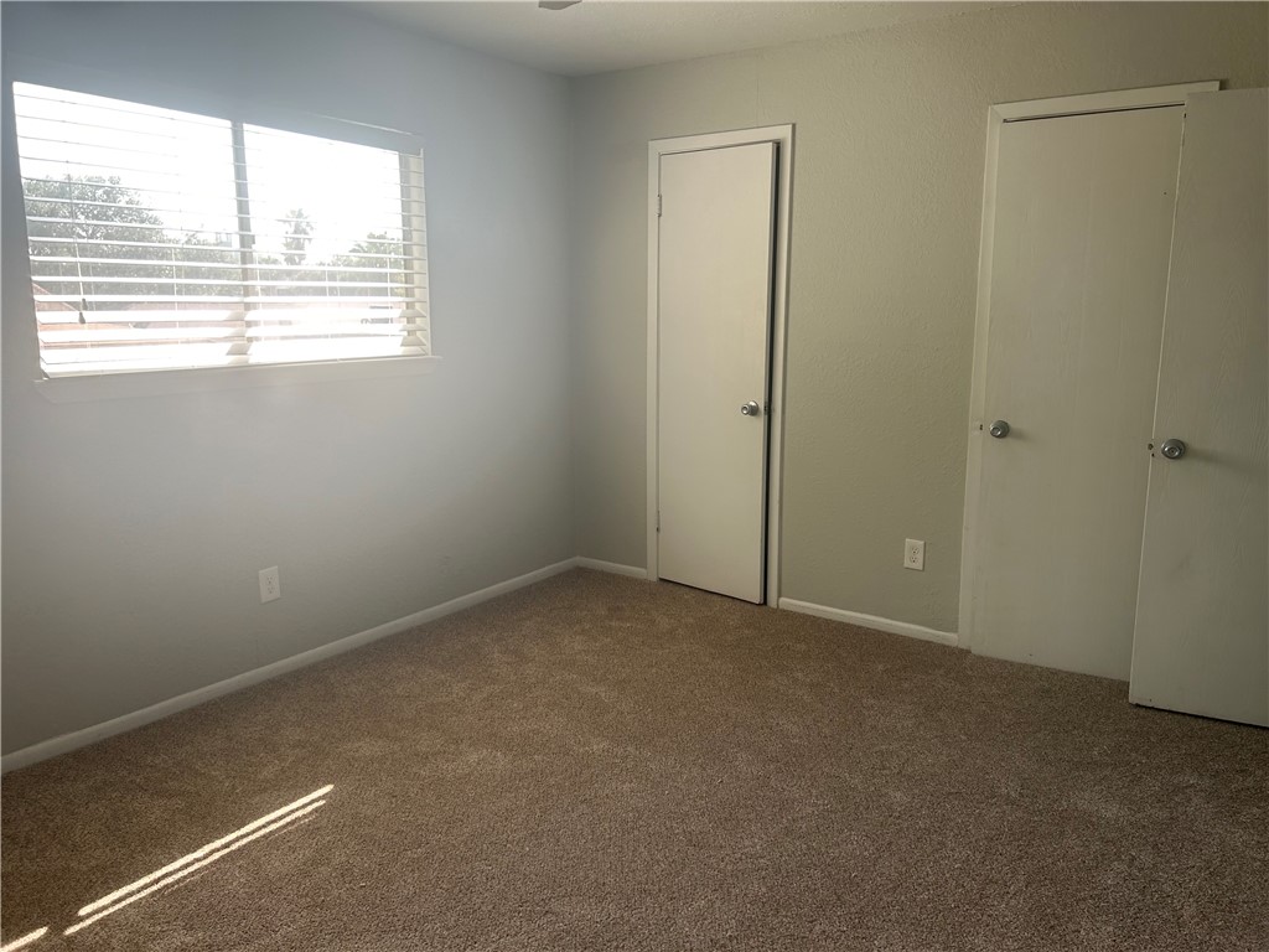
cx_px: 634
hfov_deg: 67.3
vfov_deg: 53.1
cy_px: 476
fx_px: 953
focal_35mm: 26
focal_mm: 5.7
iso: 40
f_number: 1.5
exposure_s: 1/225
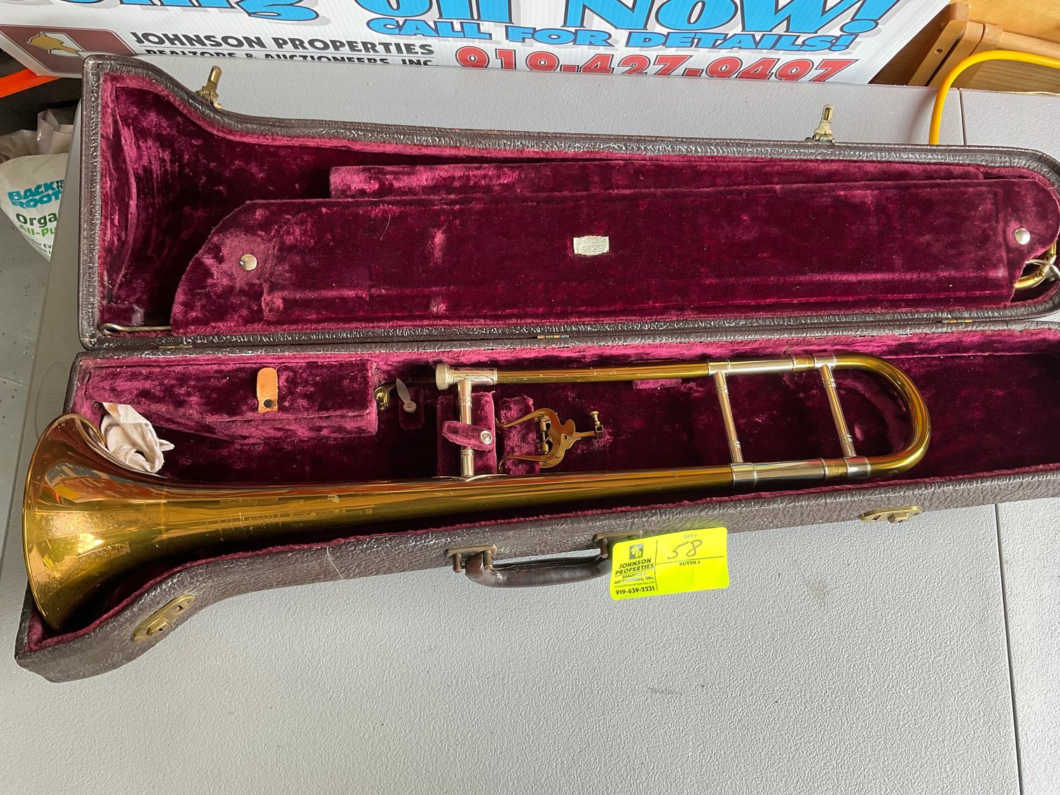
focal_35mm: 29
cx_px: 530
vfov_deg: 48.2
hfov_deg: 61.7
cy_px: 398
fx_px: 888
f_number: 1.8
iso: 50
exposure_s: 1/120
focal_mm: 3
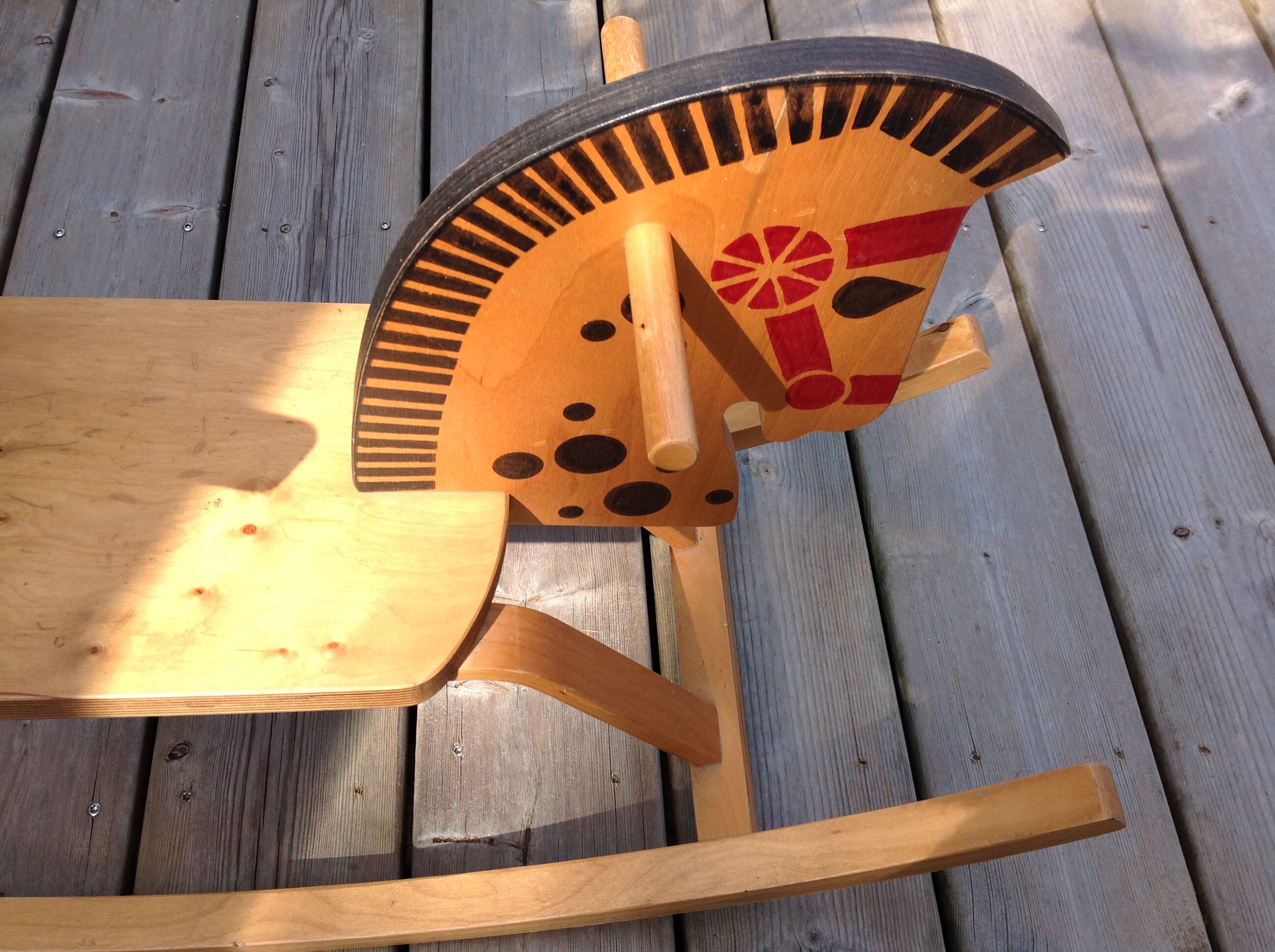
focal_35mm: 35
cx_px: 638
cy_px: 476
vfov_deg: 40.6
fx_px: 1287
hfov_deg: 52.7
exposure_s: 1/521
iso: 50
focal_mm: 4.28
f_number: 2.4
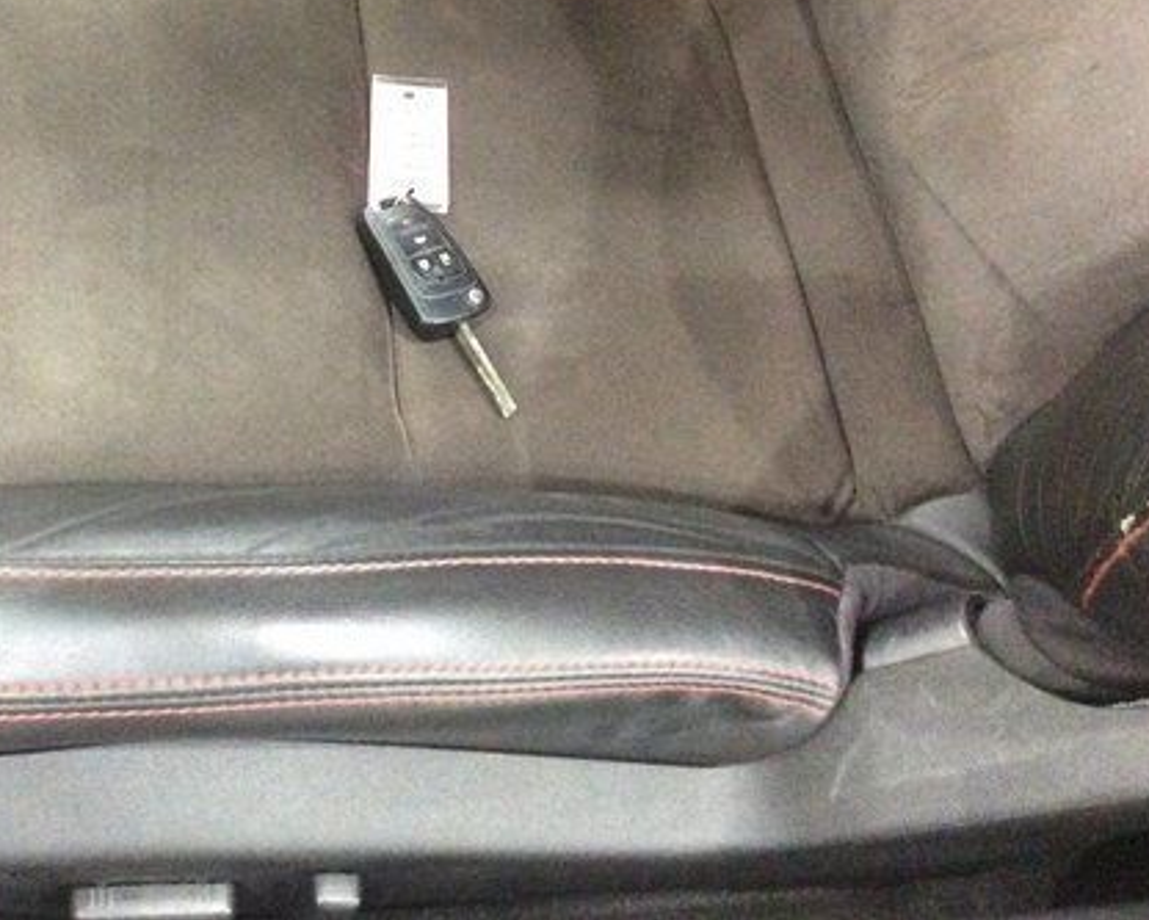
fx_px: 1633
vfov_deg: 31.1
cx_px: 279
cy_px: 262
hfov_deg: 37.7
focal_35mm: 48
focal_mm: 3.3
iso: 640
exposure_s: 1/17
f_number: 2.4
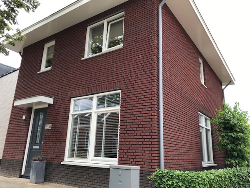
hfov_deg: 63.4
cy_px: 94
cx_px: 125
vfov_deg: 49.7
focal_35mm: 28
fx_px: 202
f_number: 1.8
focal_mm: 3.99
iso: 20
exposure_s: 1/407
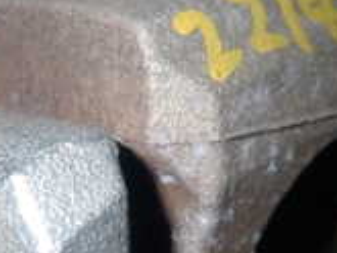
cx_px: 31
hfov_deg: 21.0
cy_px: 145
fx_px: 887
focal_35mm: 91
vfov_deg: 16.3
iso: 200
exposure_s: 1/30
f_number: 5.6
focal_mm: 4.5
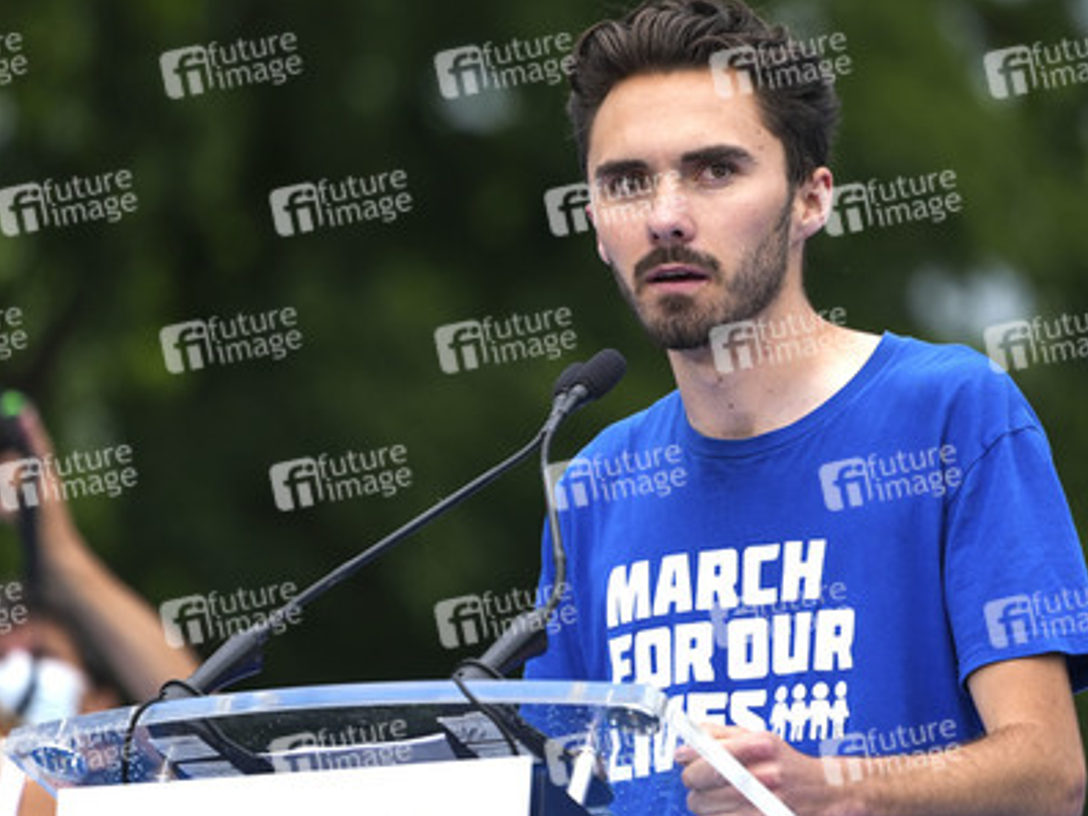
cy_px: 409
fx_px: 10812
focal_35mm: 344
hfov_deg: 5.8
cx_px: 541
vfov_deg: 4.3
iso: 400
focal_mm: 315
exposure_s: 1/1000
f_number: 5.6
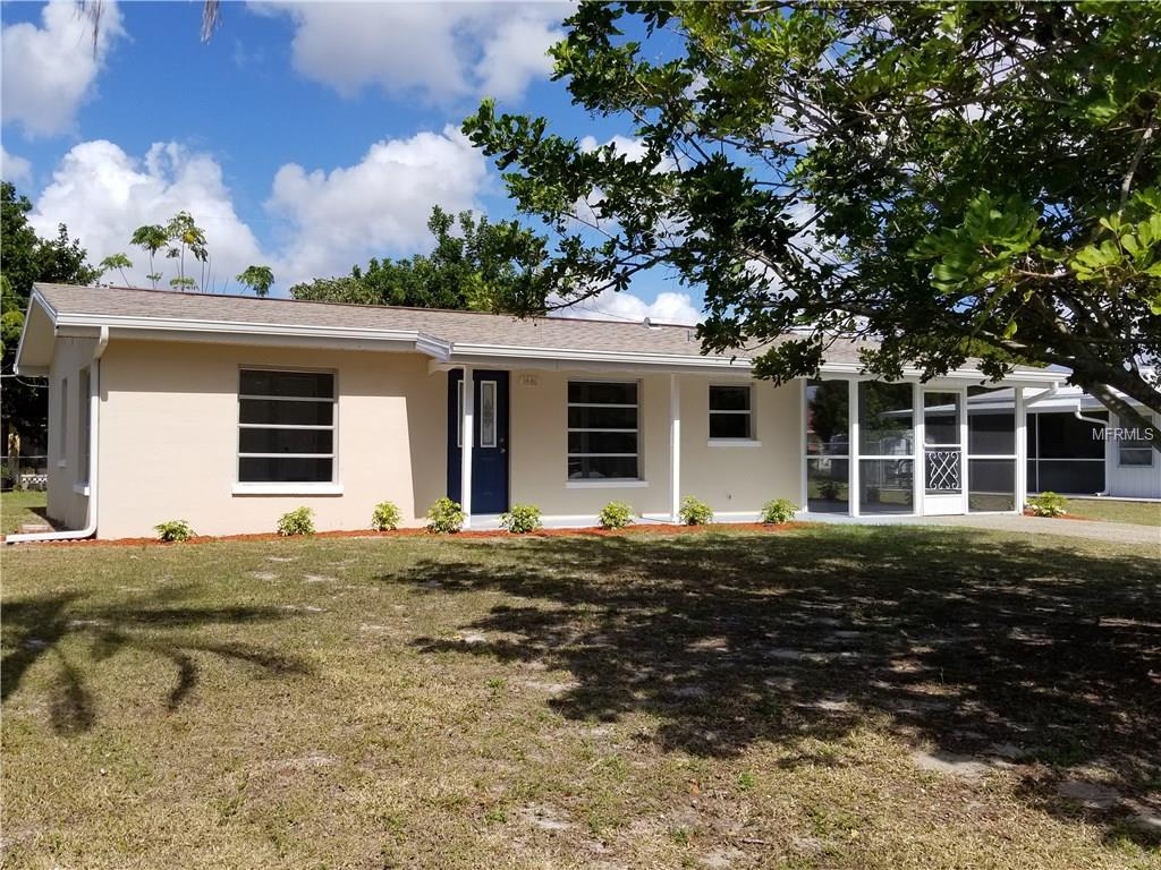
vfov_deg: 53.1
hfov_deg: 67.3
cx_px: 580
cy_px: 435
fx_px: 872
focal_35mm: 26
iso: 50
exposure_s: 1/3906
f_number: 1.7
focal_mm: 4.25
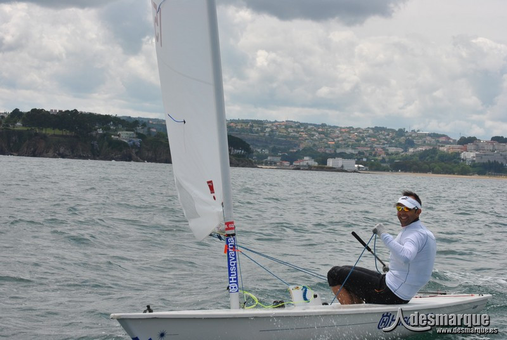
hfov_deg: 24.6
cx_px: 254
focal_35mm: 82
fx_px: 1164
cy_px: 170
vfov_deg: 16.6
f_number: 9
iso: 100
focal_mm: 55
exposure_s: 1/320
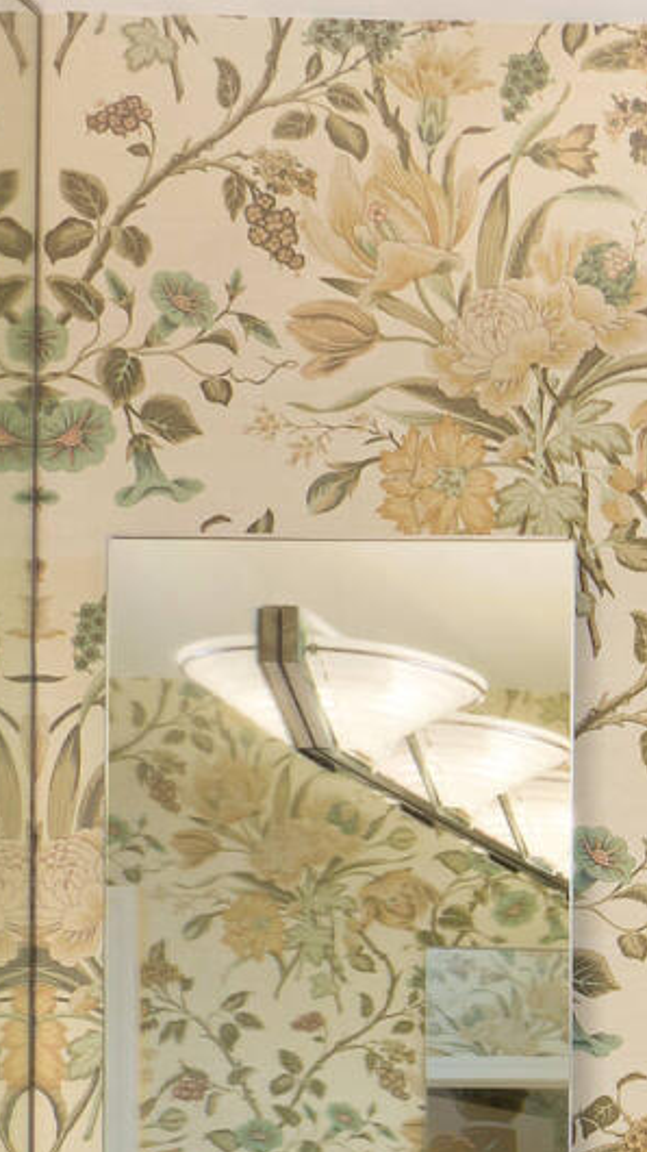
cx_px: 1715
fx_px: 3387
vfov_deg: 18.1
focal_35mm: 111
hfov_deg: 9.4
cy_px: 1474
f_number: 5
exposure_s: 1/250
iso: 100
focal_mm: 9
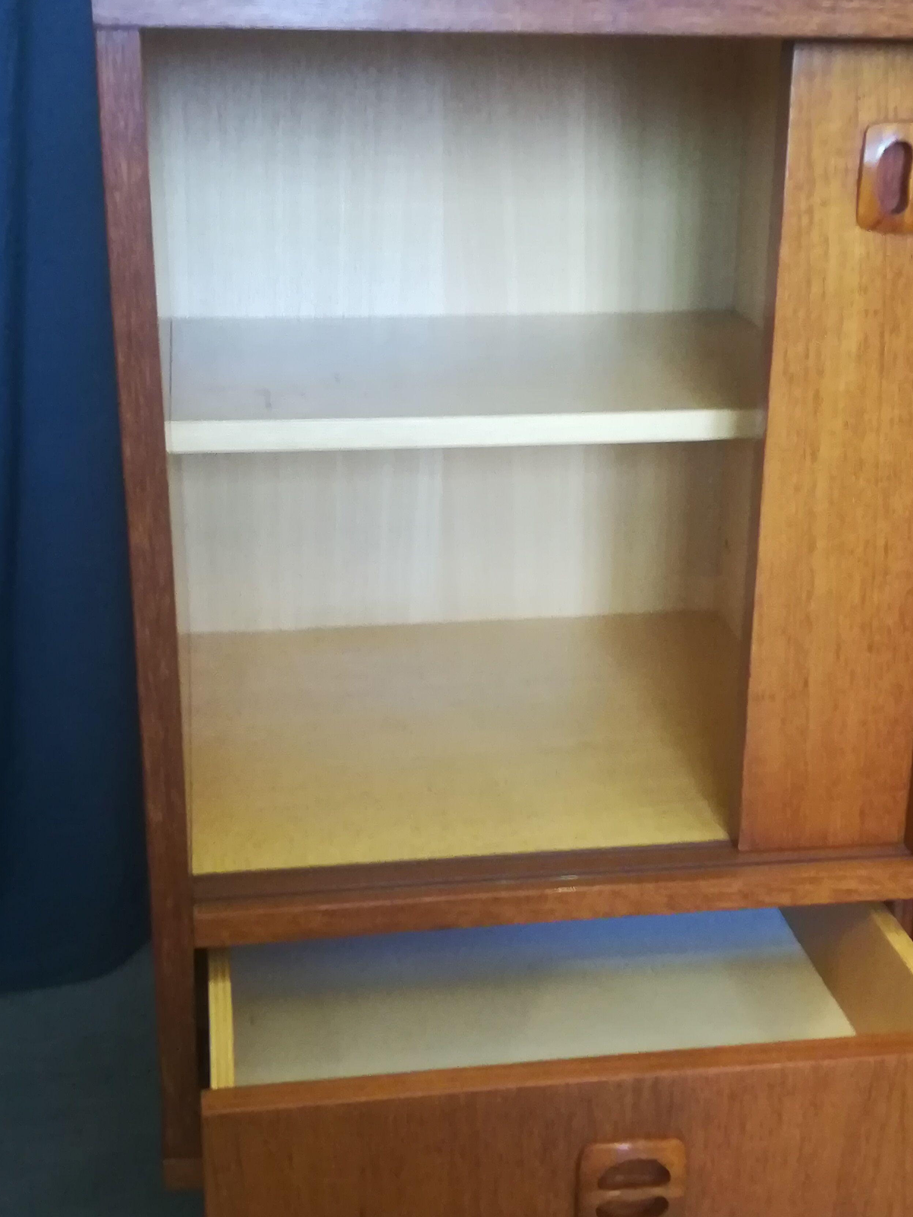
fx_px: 1758
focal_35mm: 50
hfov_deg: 29.1
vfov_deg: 38.2
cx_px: 509
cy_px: 639
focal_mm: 3.83
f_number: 2.2
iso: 800
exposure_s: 1/14.3
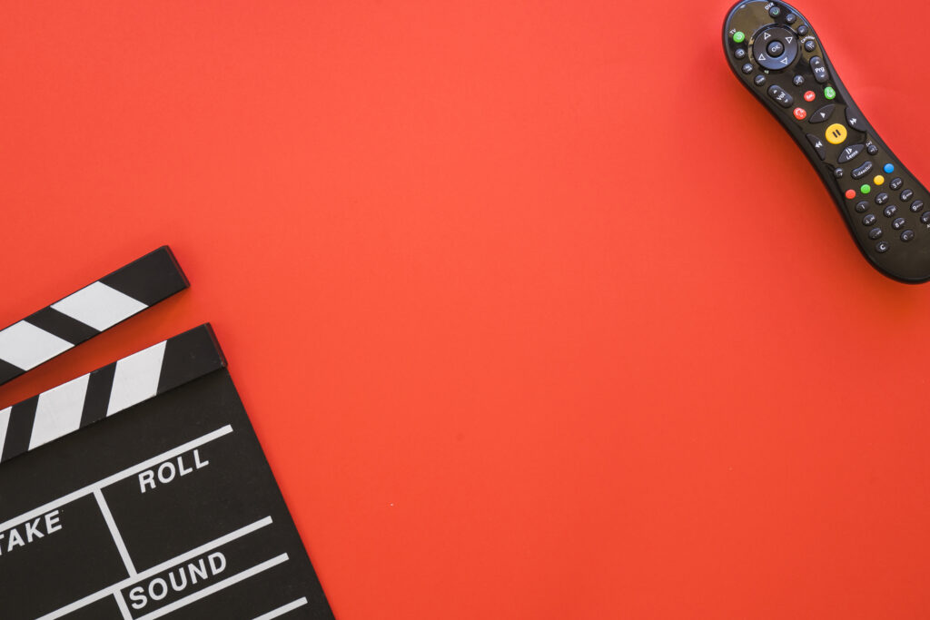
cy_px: 310
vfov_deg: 21.2
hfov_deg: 31.4
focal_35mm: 64
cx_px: 465
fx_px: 1653
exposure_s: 1/20
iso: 400
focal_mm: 64
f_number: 9
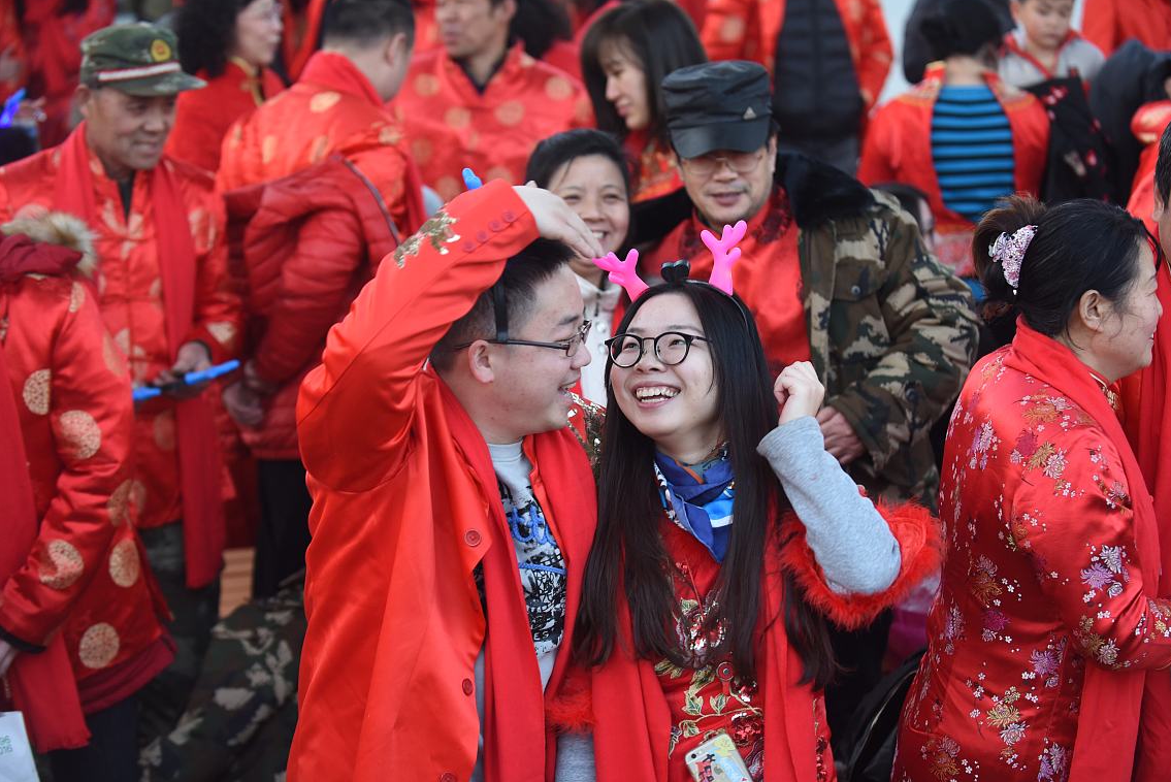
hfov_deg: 27.3
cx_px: 600
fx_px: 2408
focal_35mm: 74
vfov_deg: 18.4
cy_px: 404
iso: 1000
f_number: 2.8
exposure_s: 1/125
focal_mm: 70
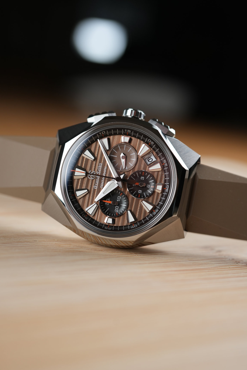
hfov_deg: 27.0
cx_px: 124
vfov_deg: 39.6
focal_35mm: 50
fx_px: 515
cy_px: 185
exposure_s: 1/100
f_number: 3.5
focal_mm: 50
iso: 320
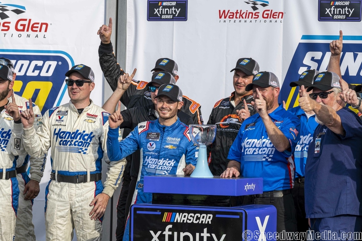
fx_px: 2010
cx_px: 181
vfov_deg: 6.9
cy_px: 120
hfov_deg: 10.3
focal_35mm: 200
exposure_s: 1/320
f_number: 7.1
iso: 100
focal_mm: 200
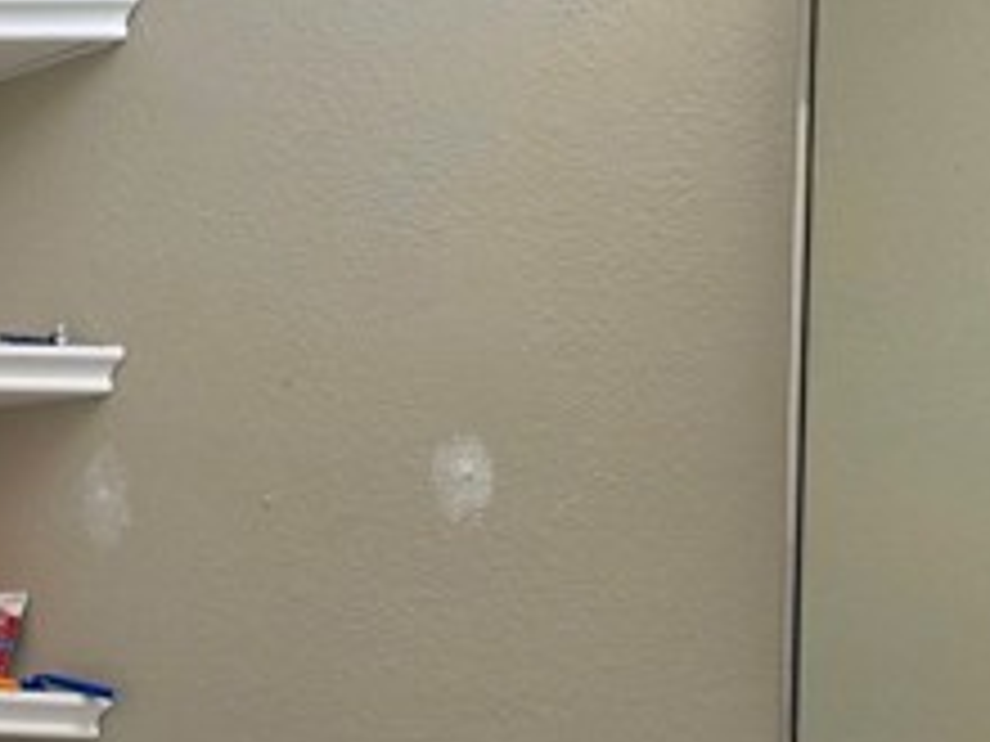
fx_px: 1916
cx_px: -162
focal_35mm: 67
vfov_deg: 21.5
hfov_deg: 26.2
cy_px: 639
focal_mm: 6.3
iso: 200
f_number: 1.7
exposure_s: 1/120
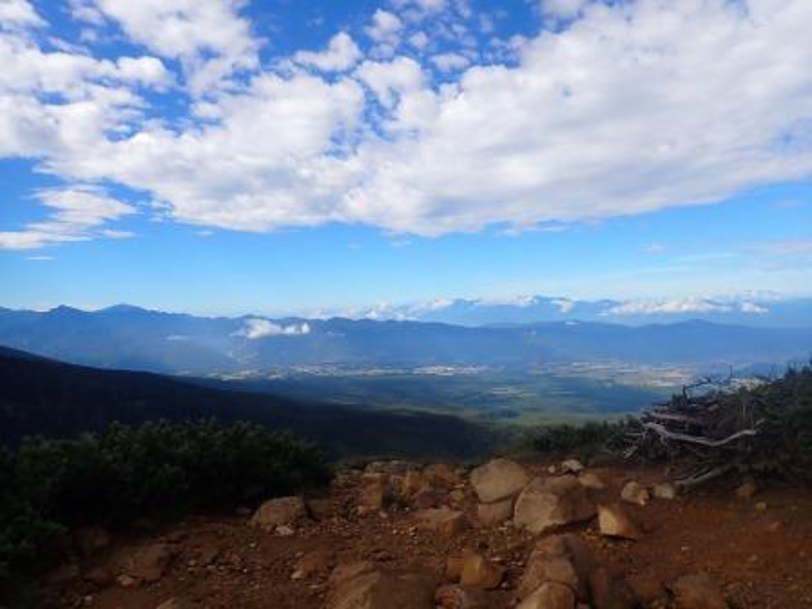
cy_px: 304
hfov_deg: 69.4
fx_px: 586
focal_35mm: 25
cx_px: 406
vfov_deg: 54.9
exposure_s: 1/250
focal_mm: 4.5
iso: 100
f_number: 8
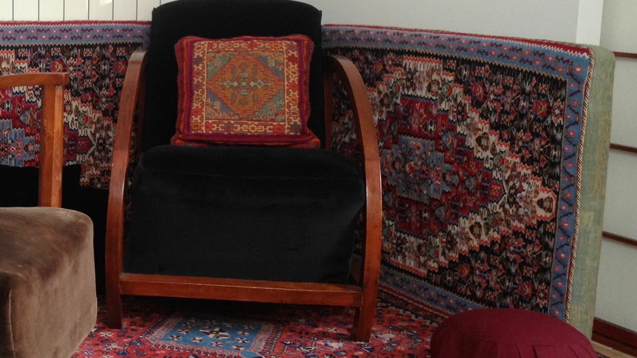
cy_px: 152
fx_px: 1115
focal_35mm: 66
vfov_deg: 18.3
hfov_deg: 30.9
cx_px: 109
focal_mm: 4.28
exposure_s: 1/20
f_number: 2.4
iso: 80
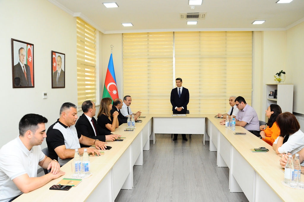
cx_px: 152
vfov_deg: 47.8
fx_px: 228
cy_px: 101
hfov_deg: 67.4
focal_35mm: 27
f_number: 5.6
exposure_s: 1/160
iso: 1600
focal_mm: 18
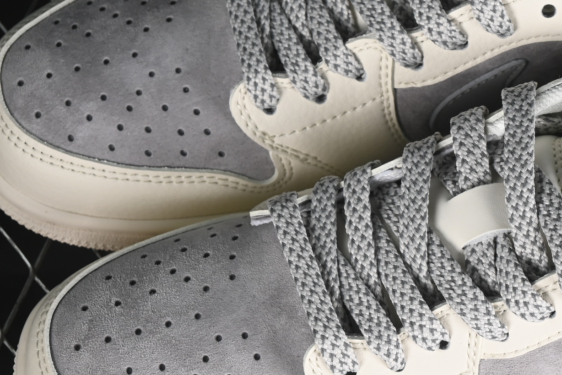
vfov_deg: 8.1
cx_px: 474
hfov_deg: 12.0
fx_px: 2654
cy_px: 182
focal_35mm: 170
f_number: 7.1
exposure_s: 1/80
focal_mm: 50
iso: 160
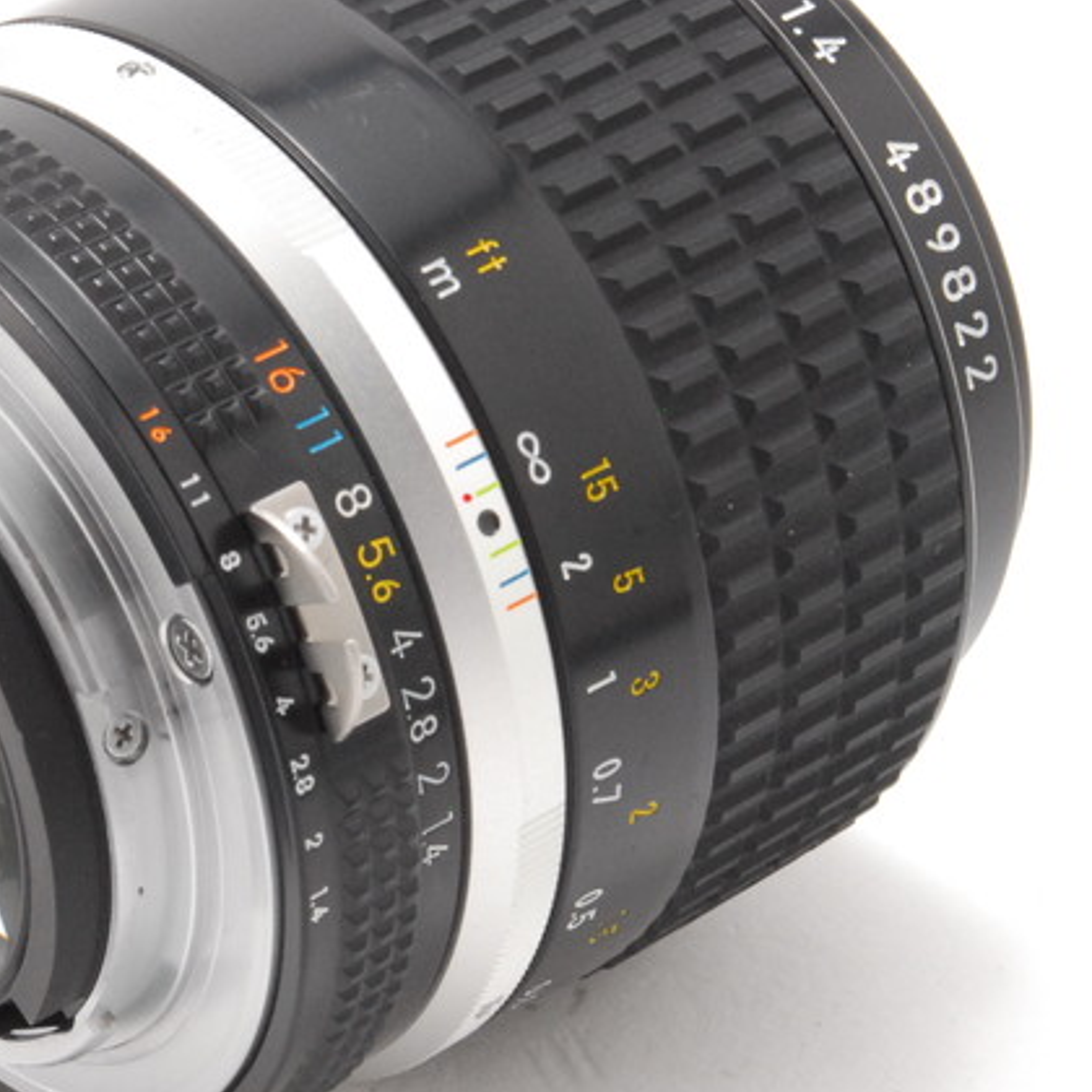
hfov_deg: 13.0
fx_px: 4776
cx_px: 322
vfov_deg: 13.0
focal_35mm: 134
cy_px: 503
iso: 1250
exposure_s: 1/250
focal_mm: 55
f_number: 29
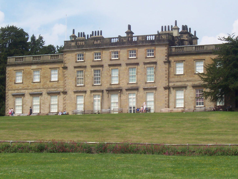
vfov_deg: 9.8
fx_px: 1038
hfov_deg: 13.1
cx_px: 133
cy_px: 75
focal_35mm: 151
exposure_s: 1/250
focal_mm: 16.8
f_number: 9.5
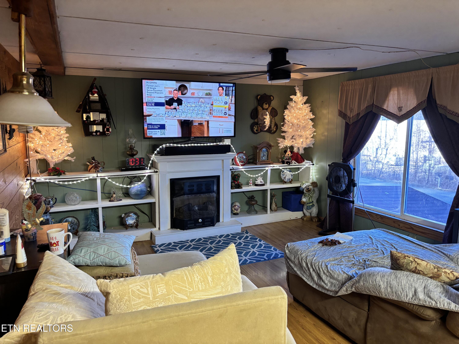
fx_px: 345
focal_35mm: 26
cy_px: 172
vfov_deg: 53.1
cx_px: 230
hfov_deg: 67.3
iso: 200
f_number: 1.6
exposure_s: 1/60
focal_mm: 5.96
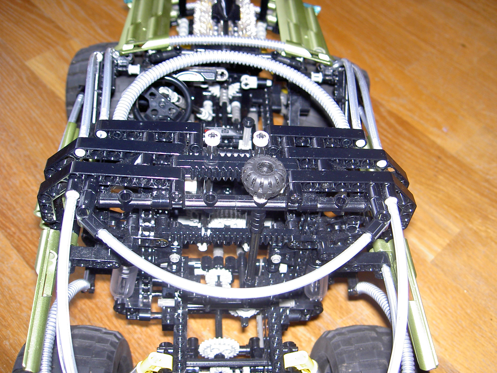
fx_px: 560
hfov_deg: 47.9
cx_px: 248
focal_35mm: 39
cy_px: 186
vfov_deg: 36.8
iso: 100
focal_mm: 8
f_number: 2.8
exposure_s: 1/59.5
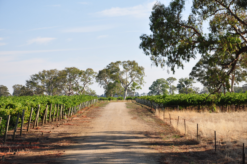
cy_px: 82
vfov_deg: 13.0
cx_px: 124
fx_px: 720
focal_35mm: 105
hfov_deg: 19.5
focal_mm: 70
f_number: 9
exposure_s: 1/125
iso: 200
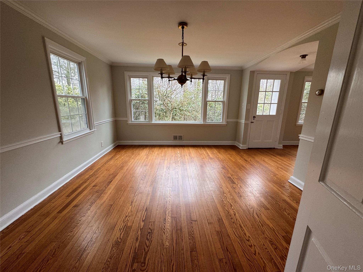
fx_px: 147
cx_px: 182
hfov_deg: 102.1
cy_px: 136
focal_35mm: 14
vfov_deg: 85.7
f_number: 2.2
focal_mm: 2.22
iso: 100
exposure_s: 1/99
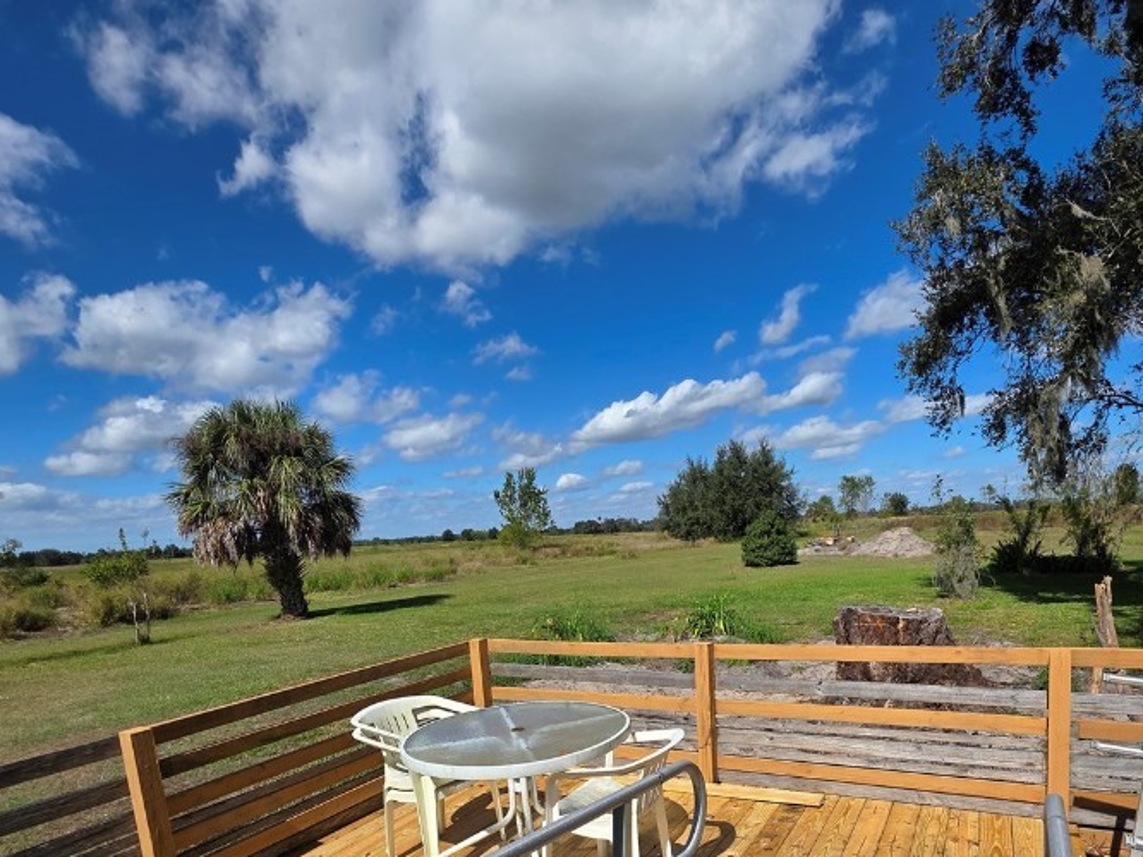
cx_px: 633
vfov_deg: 62.1
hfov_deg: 81.5
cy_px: 646
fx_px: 660
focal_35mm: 20
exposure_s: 1/3521
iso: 40
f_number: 1.9
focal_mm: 2.2
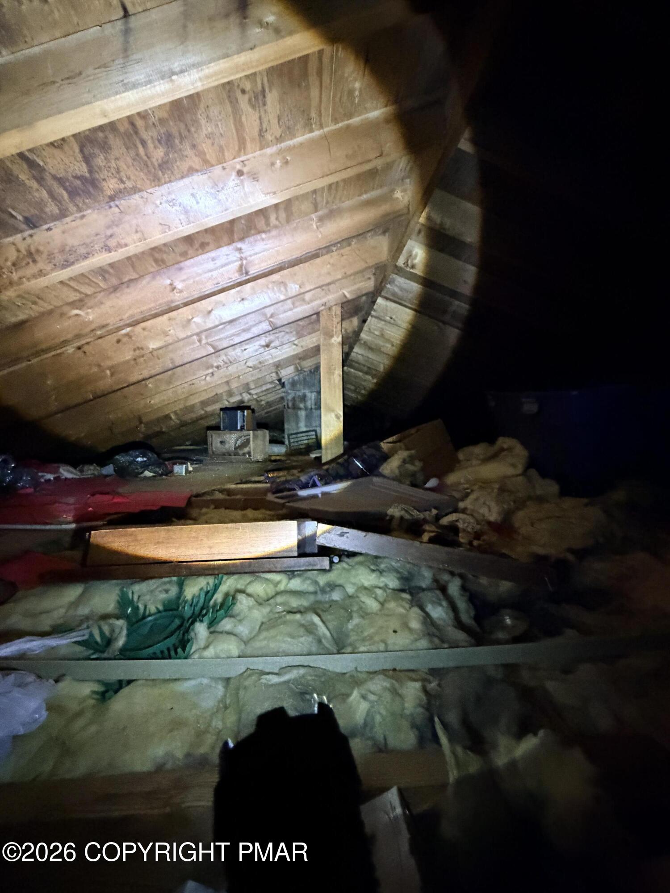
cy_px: 446
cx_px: 335
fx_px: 361
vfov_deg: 102.1
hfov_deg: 85.7
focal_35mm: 14
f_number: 2.2
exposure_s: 1/40
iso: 1600
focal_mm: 2.22
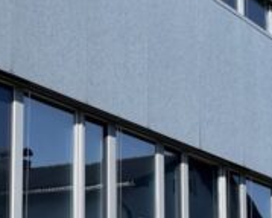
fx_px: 1167
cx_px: 112
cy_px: 171
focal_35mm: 145
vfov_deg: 10.6
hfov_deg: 13.3
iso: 32
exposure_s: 1/4651
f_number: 1.6
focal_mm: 4.2
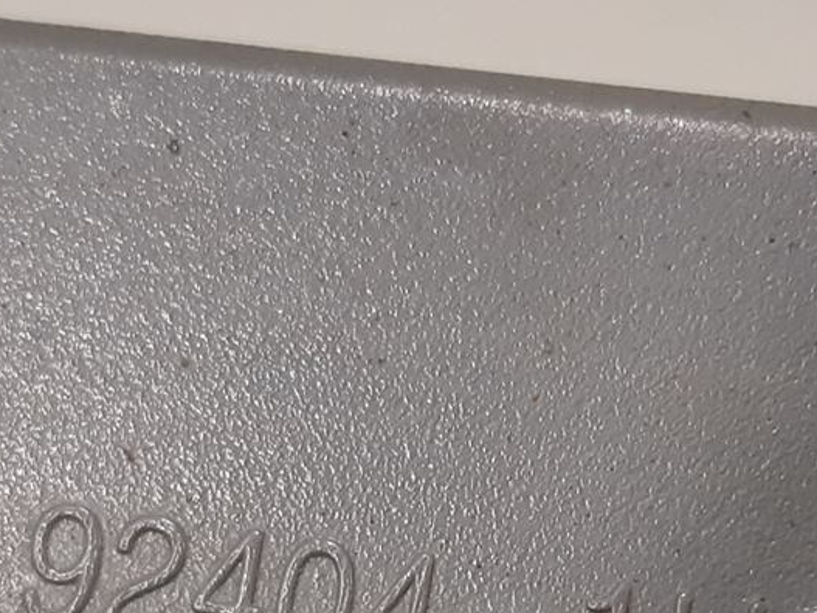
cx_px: 524
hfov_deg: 19.4
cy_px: 618
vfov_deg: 14.4
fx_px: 2383
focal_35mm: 101
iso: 160
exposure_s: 1/50
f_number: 1.7
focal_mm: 3.93
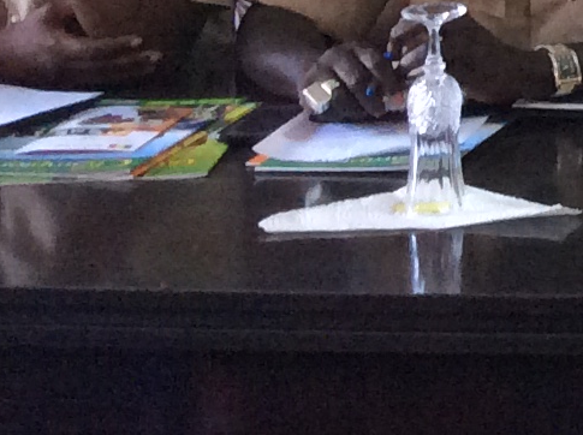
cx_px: 1343
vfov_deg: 8.1
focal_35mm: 171
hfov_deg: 10.2
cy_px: -517
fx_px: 2875
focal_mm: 3.3
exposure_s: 1/25
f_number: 2.4
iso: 100
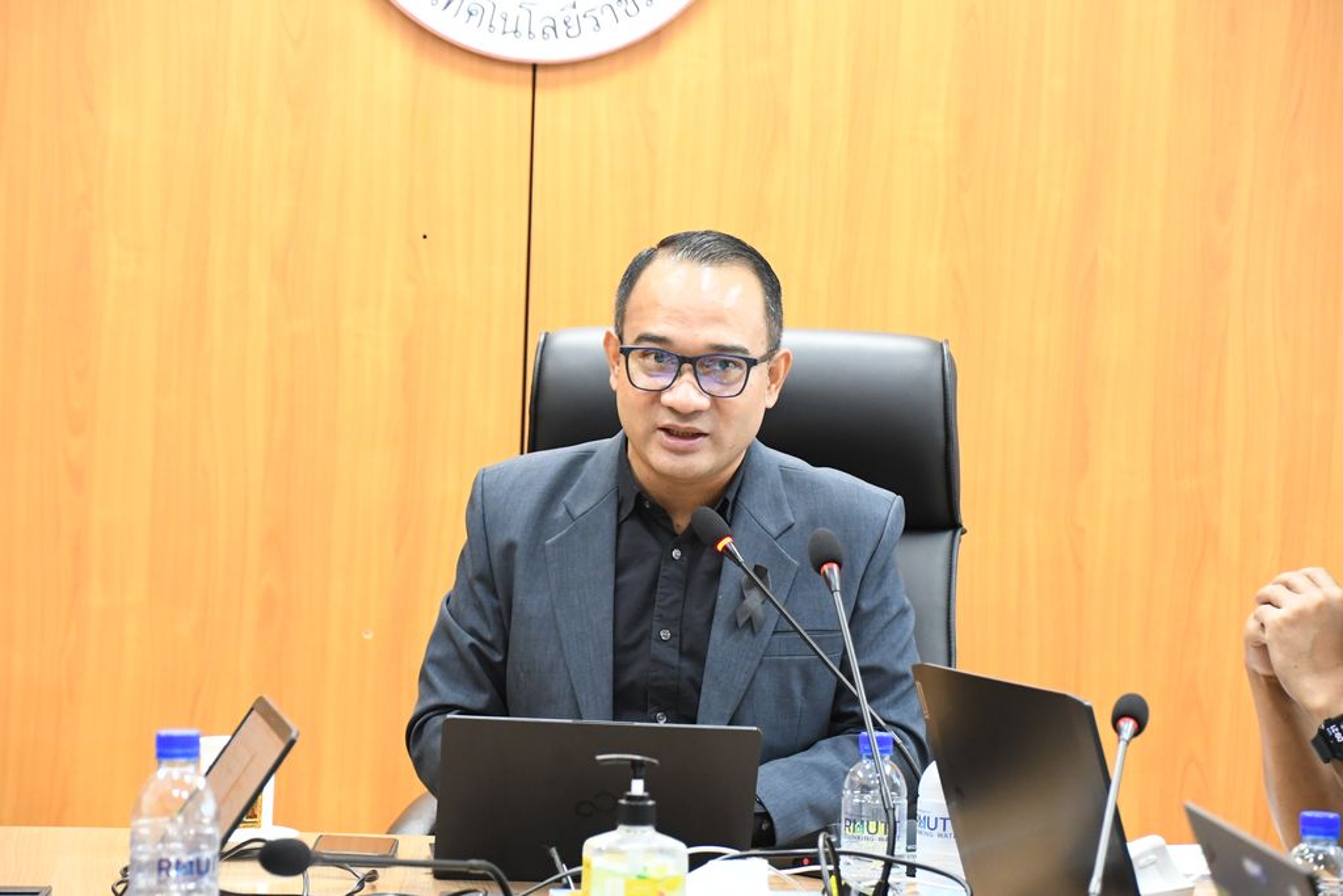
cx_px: 672
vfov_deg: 10.2
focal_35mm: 135
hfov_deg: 15.2
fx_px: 5037
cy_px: 448
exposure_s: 1/80
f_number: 5.3
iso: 3200
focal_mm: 90
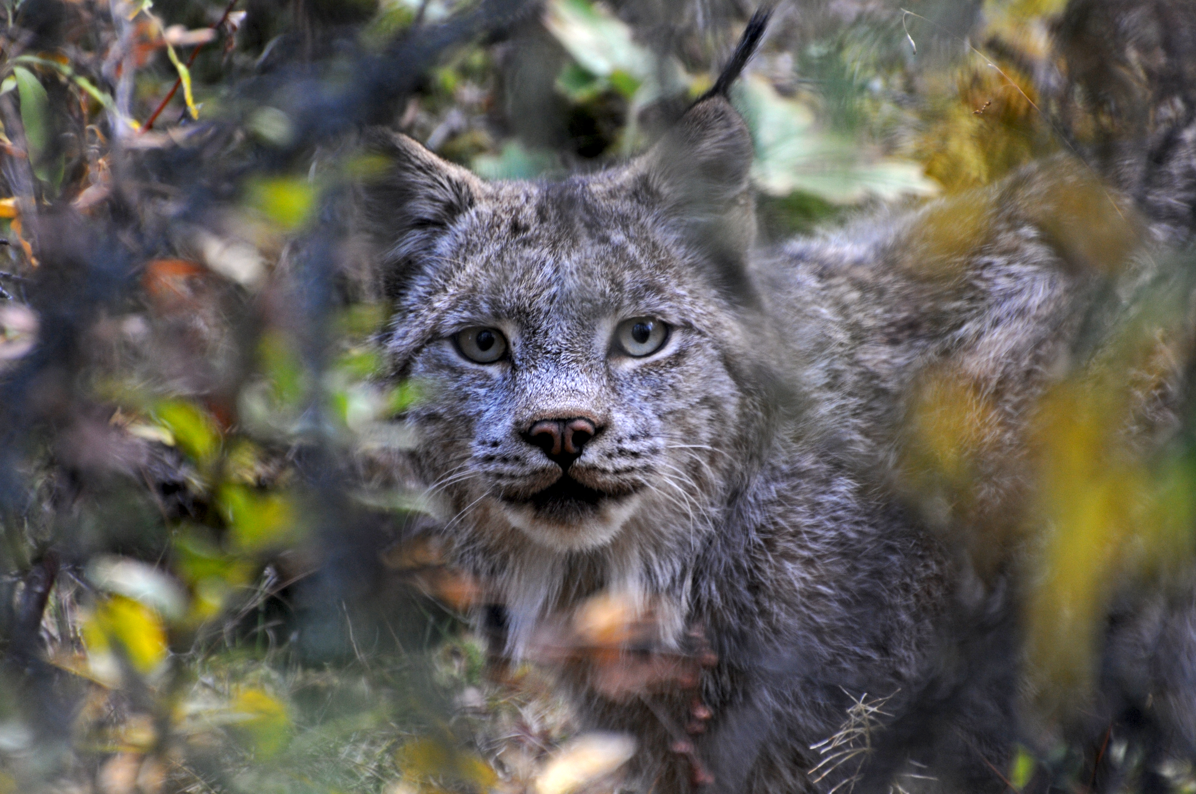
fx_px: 14932
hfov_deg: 4.6
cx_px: 598
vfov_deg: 3.0
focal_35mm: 450
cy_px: 397
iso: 400
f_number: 5.6
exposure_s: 1/80
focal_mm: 300
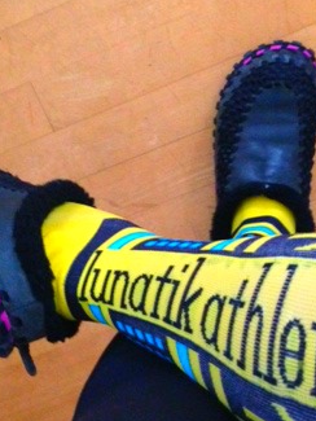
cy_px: 197
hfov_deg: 22.4
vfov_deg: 29.8
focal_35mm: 65
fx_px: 791
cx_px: 238
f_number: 2.4
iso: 640
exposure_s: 1/15
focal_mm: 4.12
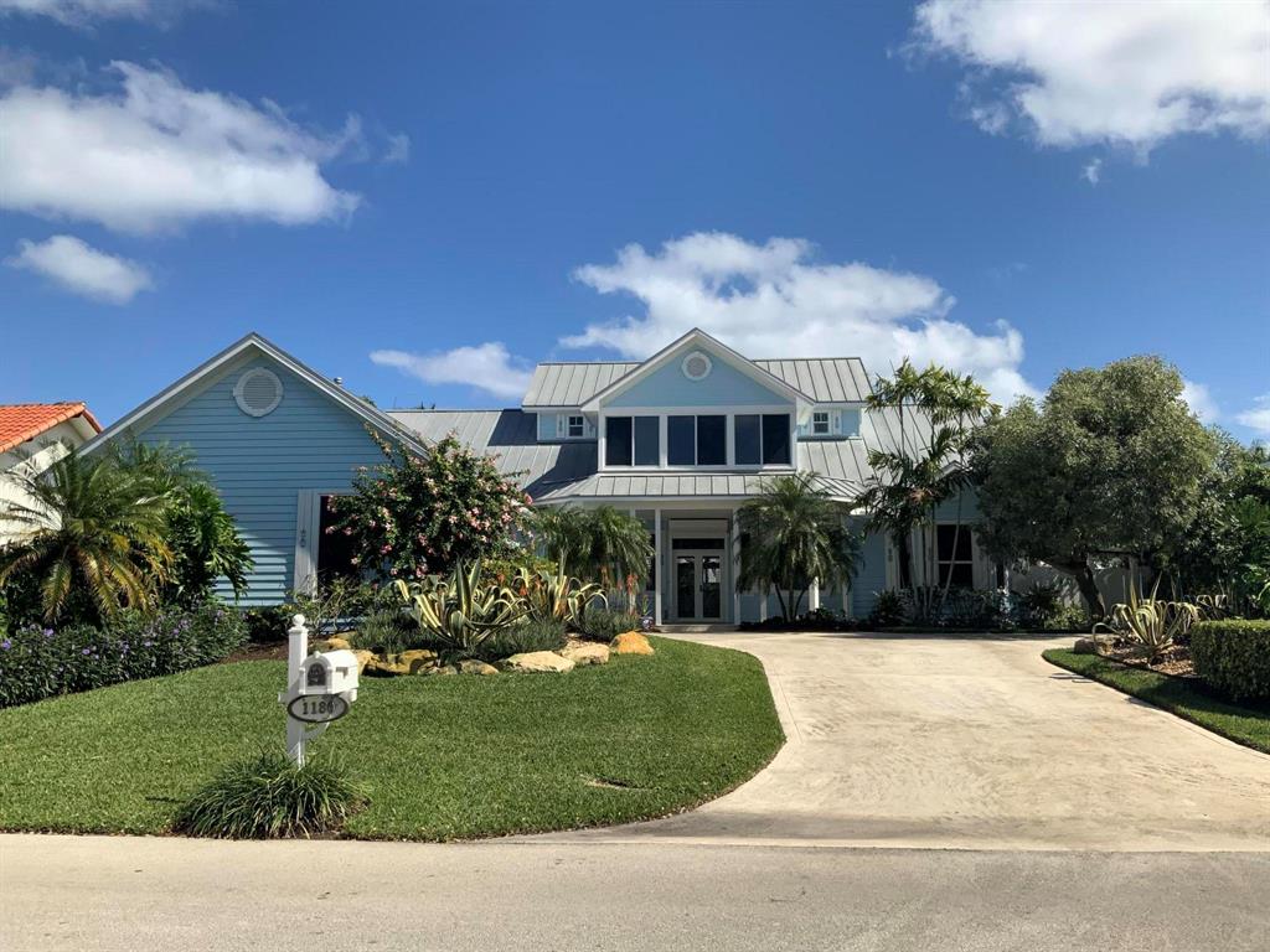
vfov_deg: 48.2
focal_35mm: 29
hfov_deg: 61.7
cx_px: 635
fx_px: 1064
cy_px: 476
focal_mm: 3
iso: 16
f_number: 1.8
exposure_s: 1/2801
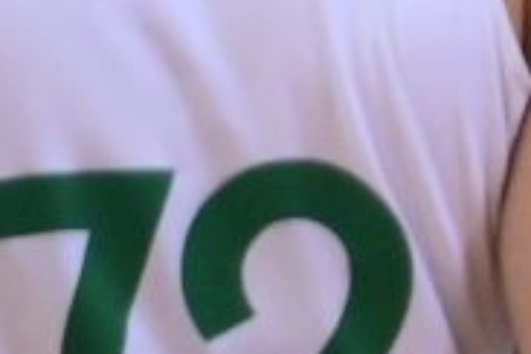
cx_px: 807
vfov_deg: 1.0
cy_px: -183
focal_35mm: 1310
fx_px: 19321
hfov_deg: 1.6
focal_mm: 200
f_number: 2.8
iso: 3200
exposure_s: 1/1000
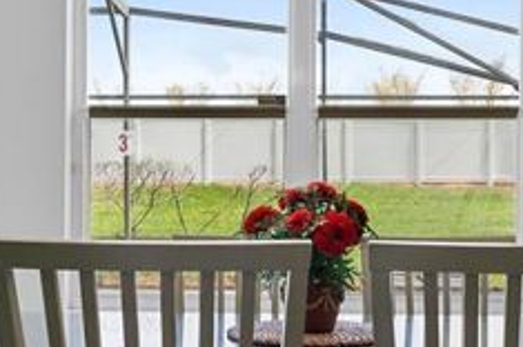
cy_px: 248
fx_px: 696
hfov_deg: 41.0
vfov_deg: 27.7
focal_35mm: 48
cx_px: 308
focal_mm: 16
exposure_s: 1/80
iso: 800
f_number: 8
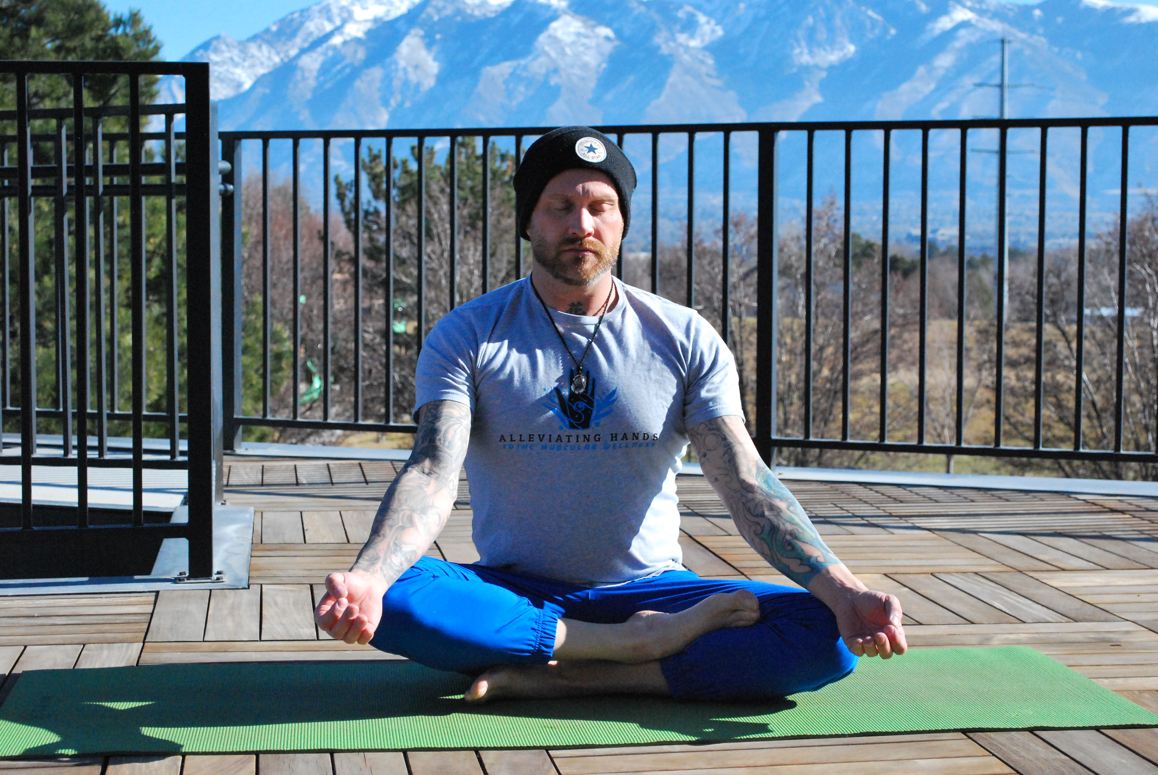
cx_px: 579
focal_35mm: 68
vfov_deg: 20.2
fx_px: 2174
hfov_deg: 29.8
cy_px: 388
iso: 1600
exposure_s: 1/4000
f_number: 7.1
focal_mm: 45
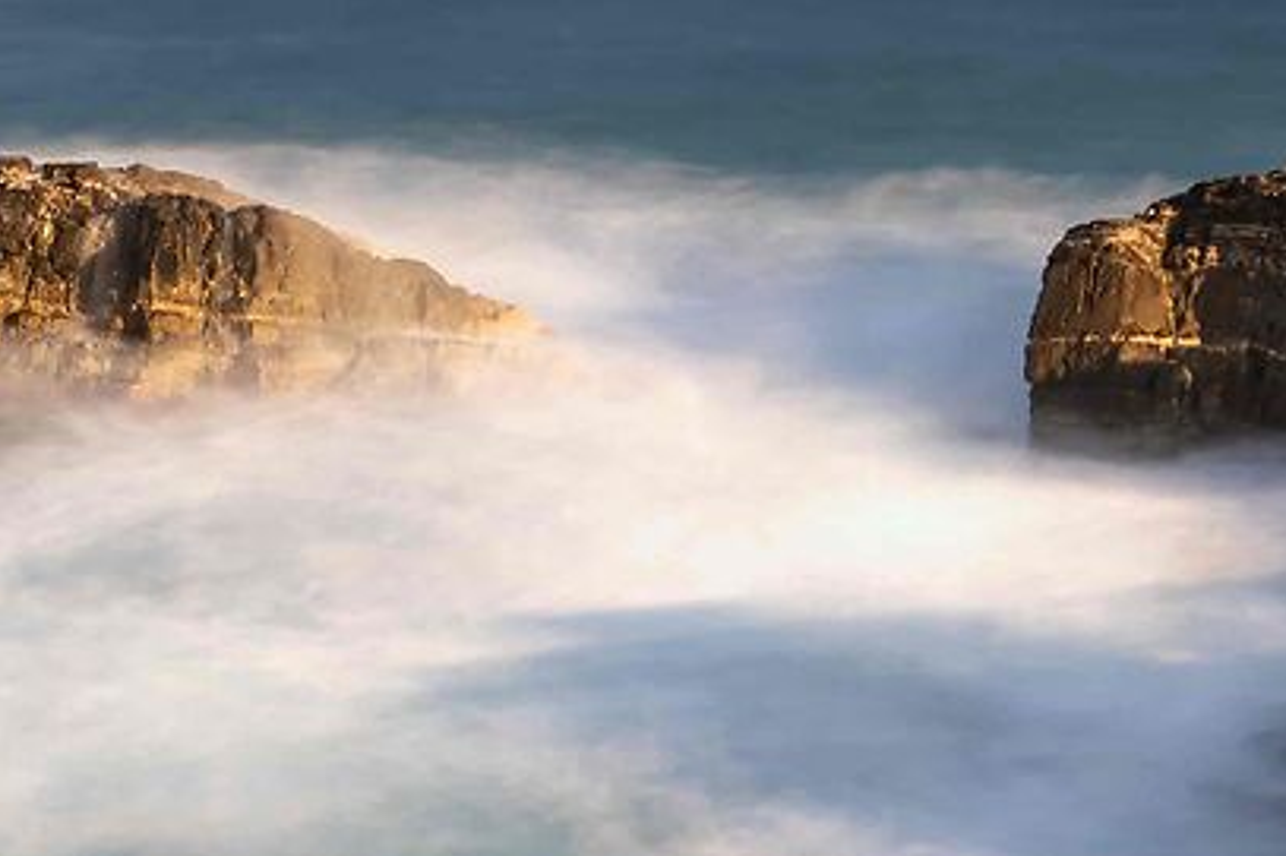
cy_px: 752
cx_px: 199
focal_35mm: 118
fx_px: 4213
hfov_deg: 17.2
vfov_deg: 11.5
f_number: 13
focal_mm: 20
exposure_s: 9.7
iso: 64
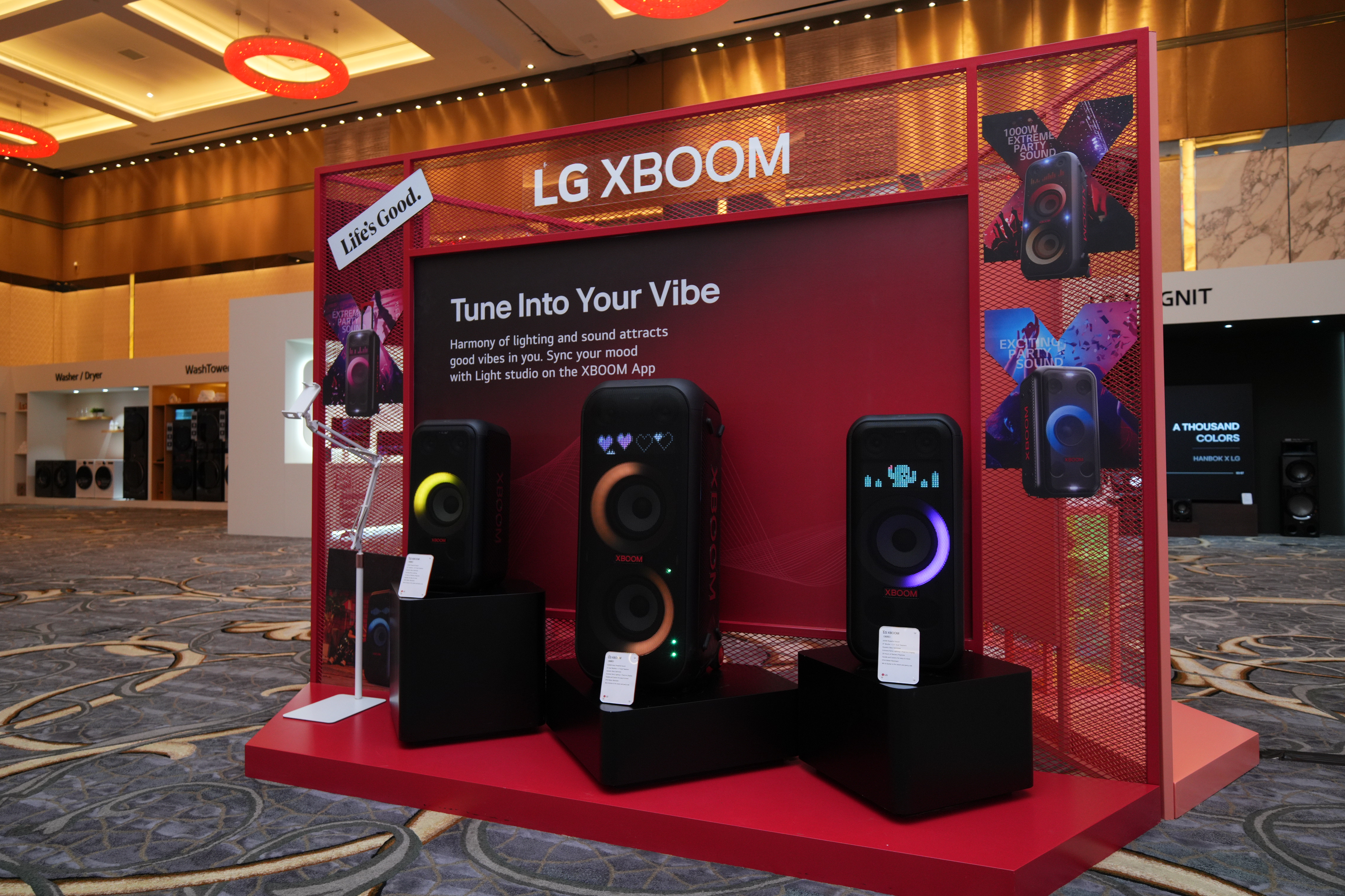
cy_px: 438
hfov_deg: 78.6
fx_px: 822
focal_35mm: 22
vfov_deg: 57.2
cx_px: 661
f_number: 4
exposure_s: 1/125
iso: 640
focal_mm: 21
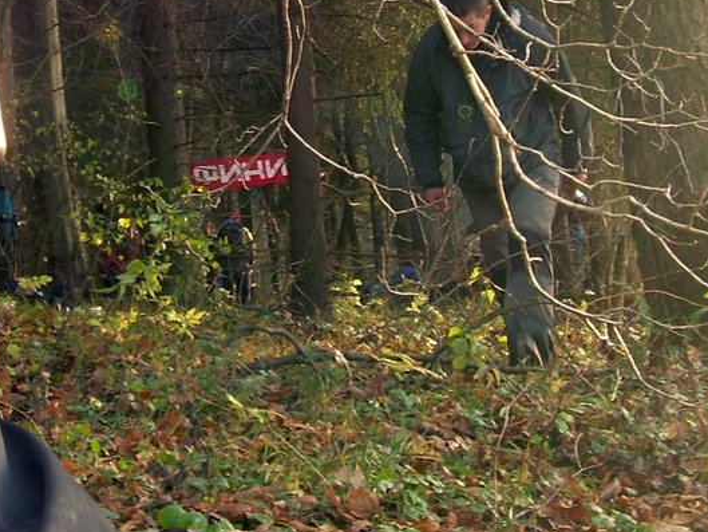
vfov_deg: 16.0
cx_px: 249
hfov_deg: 21.5
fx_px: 1862
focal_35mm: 91
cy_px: 47
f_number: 3
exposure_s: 1/30
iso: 50
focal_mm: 7.7
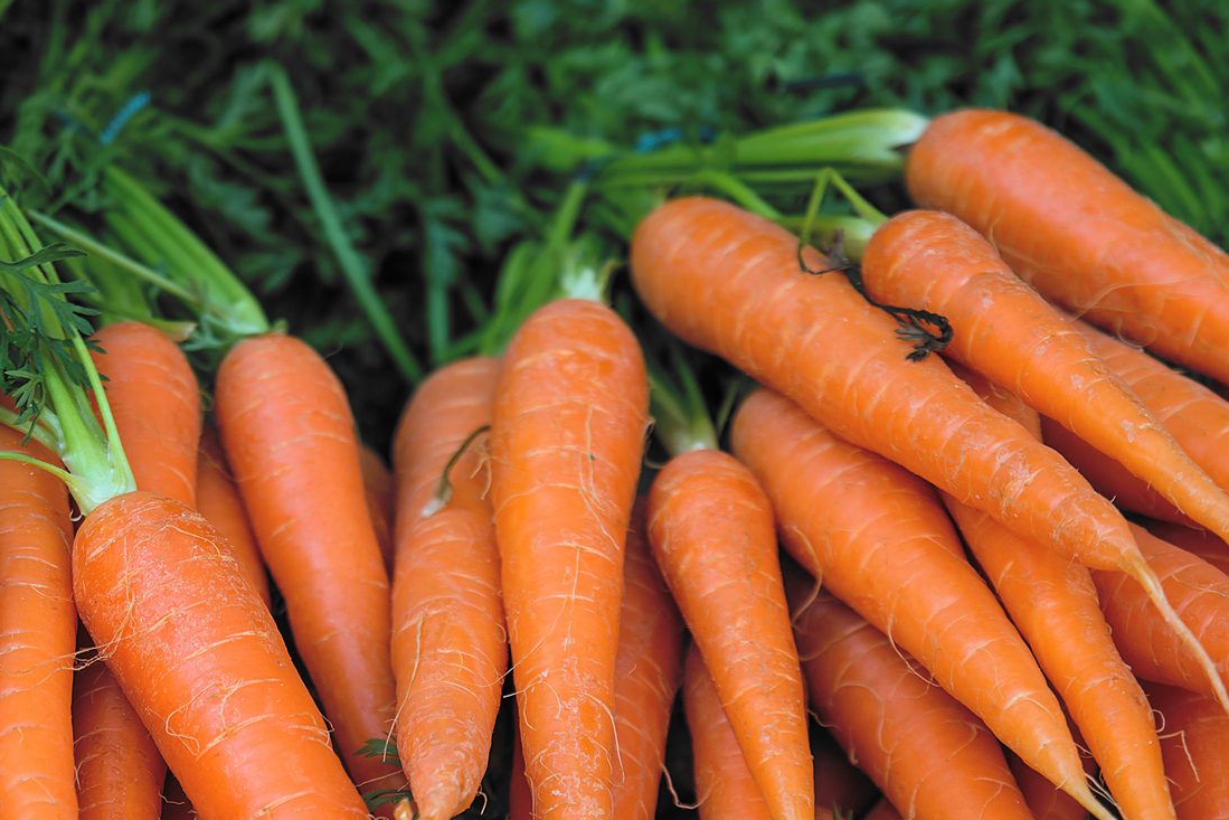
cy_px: 681
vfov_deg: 10.1
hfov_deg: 15.0
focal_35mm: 135
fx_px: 4609
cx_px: 139
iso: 100
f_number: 5
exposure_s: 1/100
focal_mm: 70
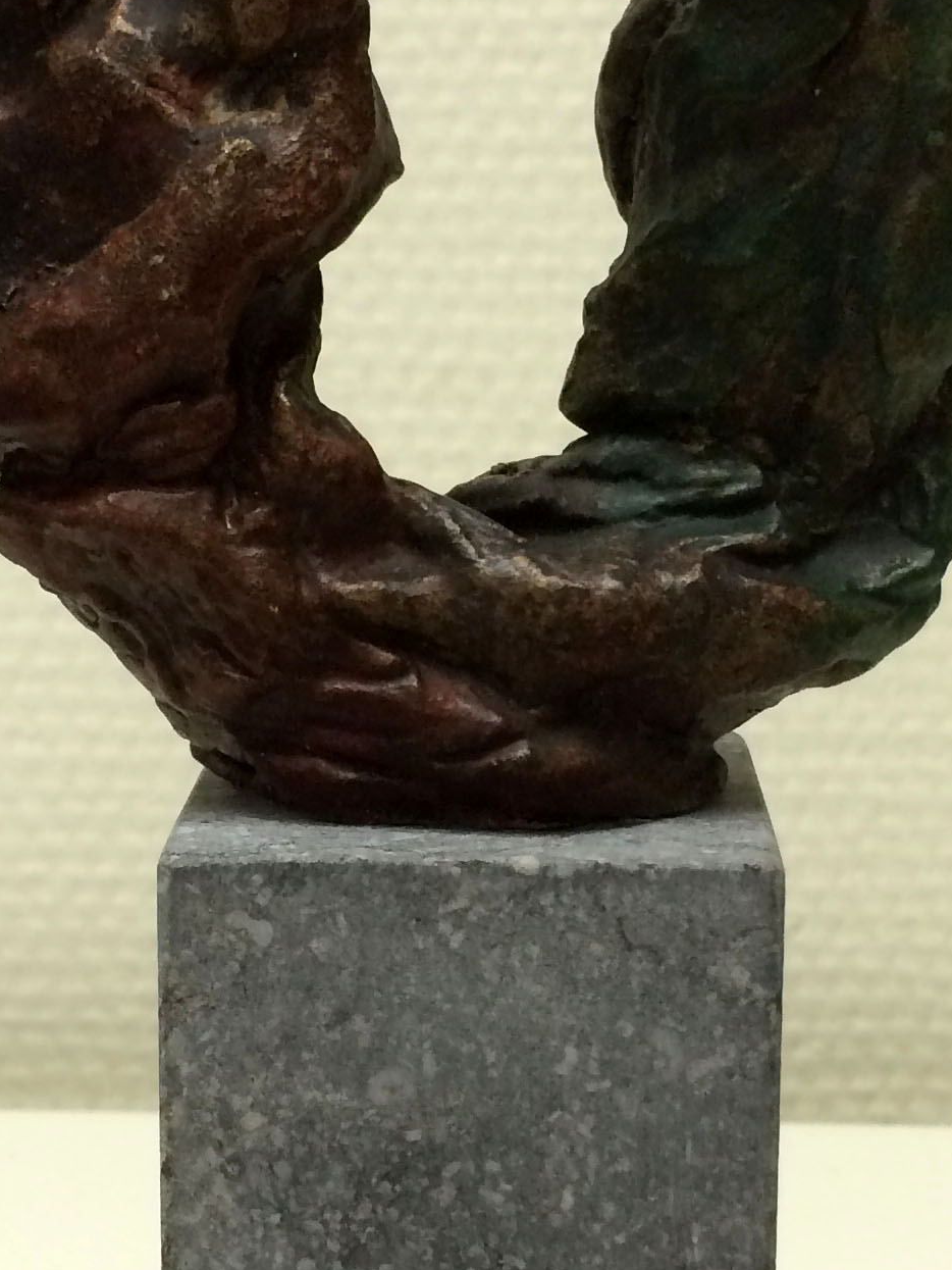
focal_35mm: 76
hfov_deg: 19.4
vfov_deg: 25.7
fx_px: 2786
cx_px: 494
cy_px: 639
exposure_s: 1/33
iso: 50
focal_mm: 4.15
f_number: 2.2
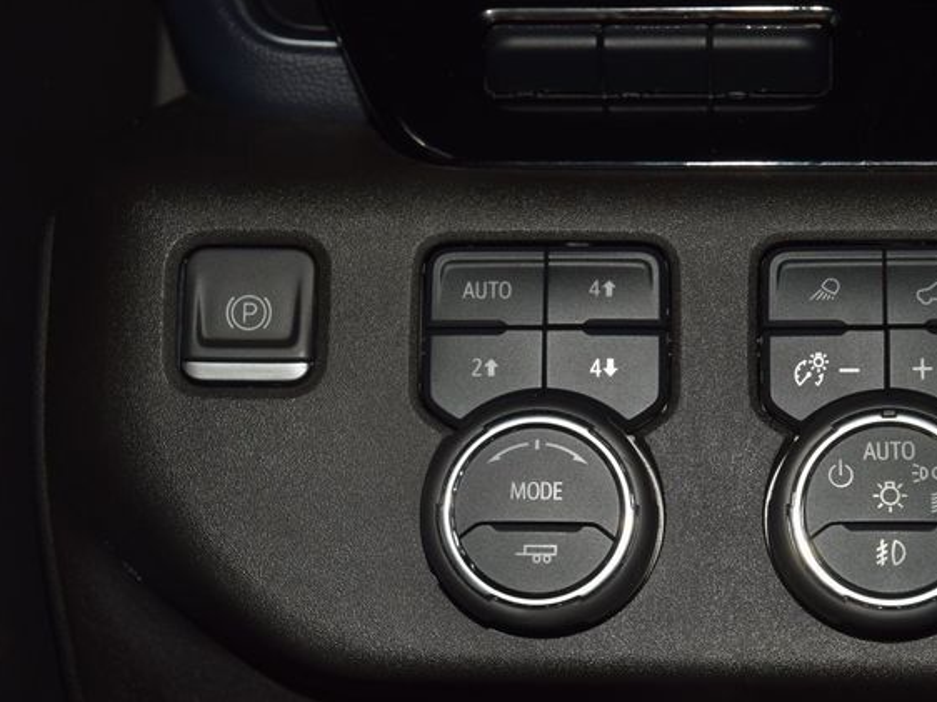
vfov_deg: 12.9
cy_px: 353
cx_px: 522
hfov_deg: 17.1
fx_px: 3112
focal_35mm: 115
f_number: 8
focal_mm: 70
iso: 100
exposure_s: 1/125
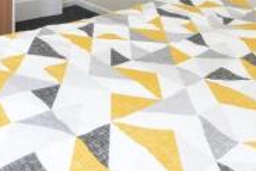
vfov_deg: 28.4
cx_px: 50
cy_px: -48
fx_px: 277
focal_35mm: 39
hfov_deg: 46.9
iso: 200
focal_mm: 10
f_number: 9
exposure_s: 1/4
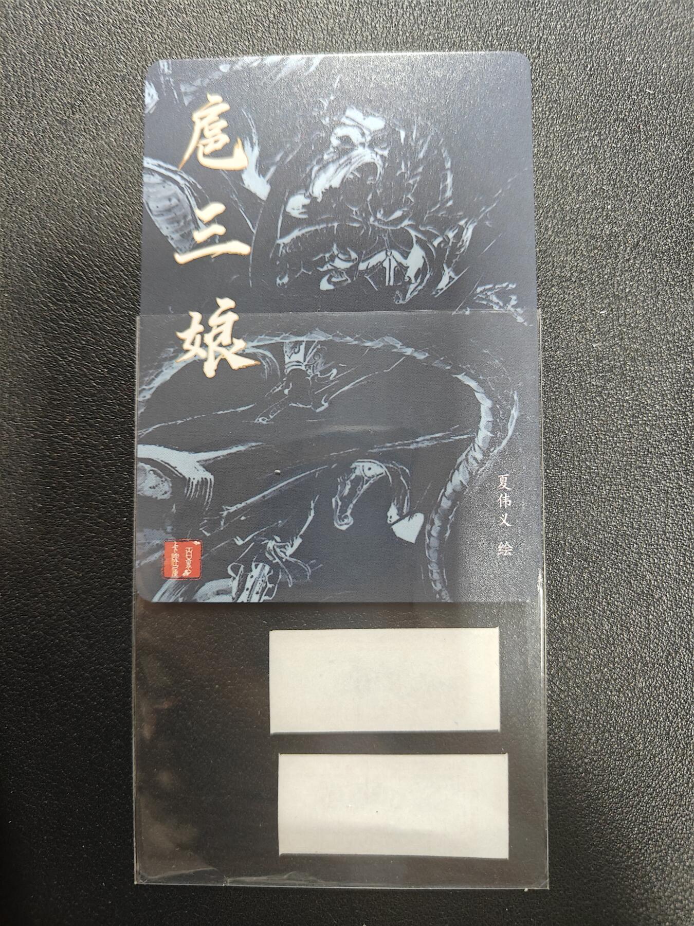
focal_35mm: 24
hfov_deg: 56.8
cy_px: 463
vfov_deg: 71.6
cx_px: 347
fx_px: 642
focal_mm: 5.59
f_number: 1.8
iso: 250
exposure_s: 1/33
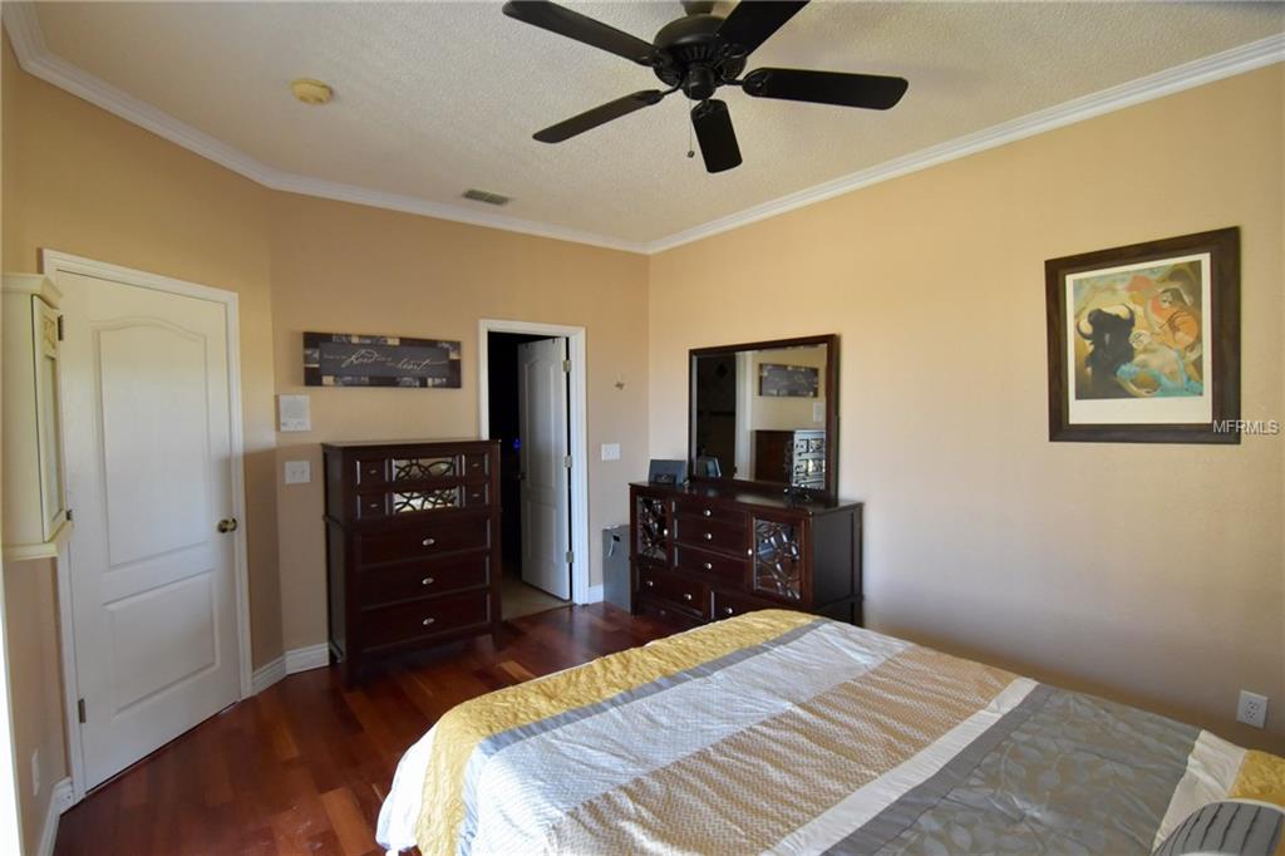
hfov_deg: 95.0
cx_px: 642
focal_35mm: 16
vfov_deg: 72.0
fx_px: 589
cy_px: 428
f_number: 9
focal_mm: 11
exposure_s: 1/15
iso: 2000
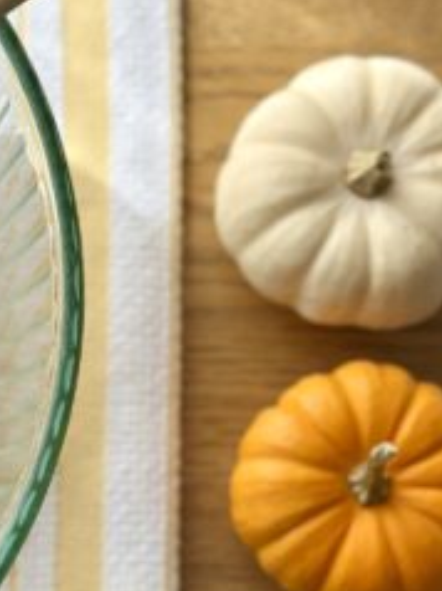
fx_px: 1723
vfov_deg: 19.3
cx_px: -1
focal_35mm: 101
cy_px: 449
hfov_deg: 14.4
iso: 80
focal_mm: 6.86
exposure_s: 1/651
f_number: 1.78
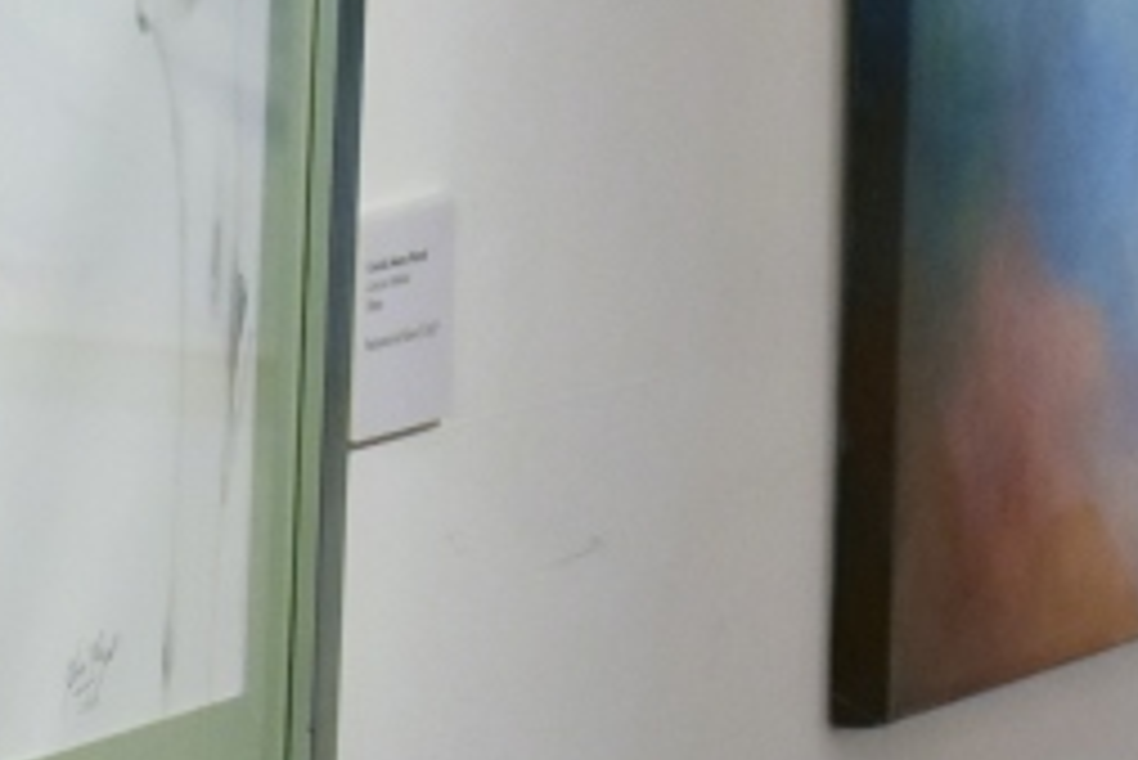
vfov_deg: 3.0
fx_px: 14391
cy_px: -29
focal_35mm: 455
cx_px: 1444
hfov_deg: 4.5
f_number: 5
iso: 900
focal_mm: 75
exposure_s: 1/60
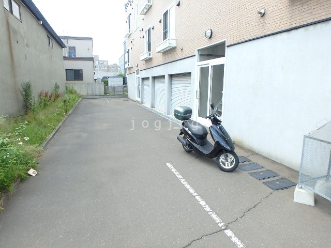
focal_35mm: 21
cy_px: 124
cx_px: 166
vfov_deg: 63.4
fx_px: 201
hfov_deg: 79.0
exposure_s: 1/200
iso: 125
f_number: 3.5
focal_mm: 3.7
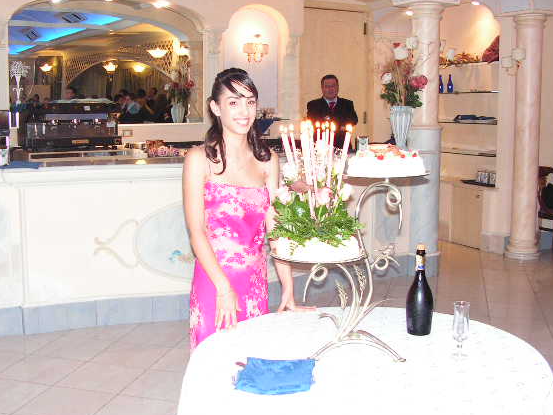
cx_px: 262
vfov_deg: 32.9
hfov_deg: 42.9
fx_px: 703
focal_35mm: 44
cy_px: 189
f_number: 3.2
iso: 200
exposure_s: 1/40
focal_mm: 6.4
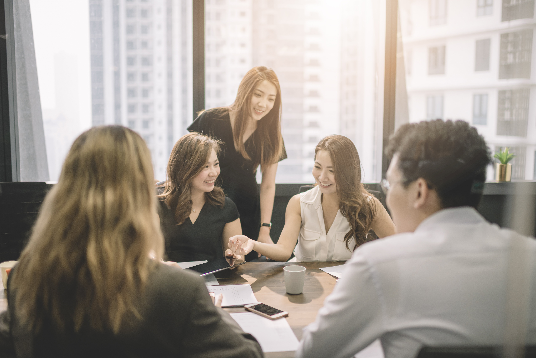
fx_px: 521
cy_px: 179
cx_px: 268
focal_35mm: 35
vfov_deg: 37.9
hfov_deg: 54.4
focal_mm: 35
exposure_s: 1/640
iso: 500
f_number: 1.4
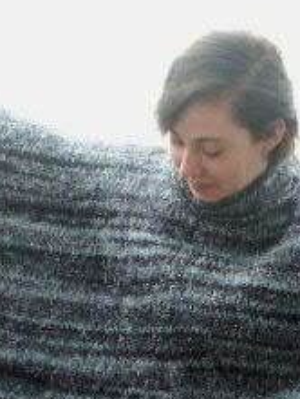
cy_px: 335
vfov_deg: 15.9
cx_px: 170
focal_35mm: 123
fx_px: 1420
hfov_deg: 12.1
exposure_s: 1/60
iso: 125
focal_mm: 16.83
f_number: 3.5
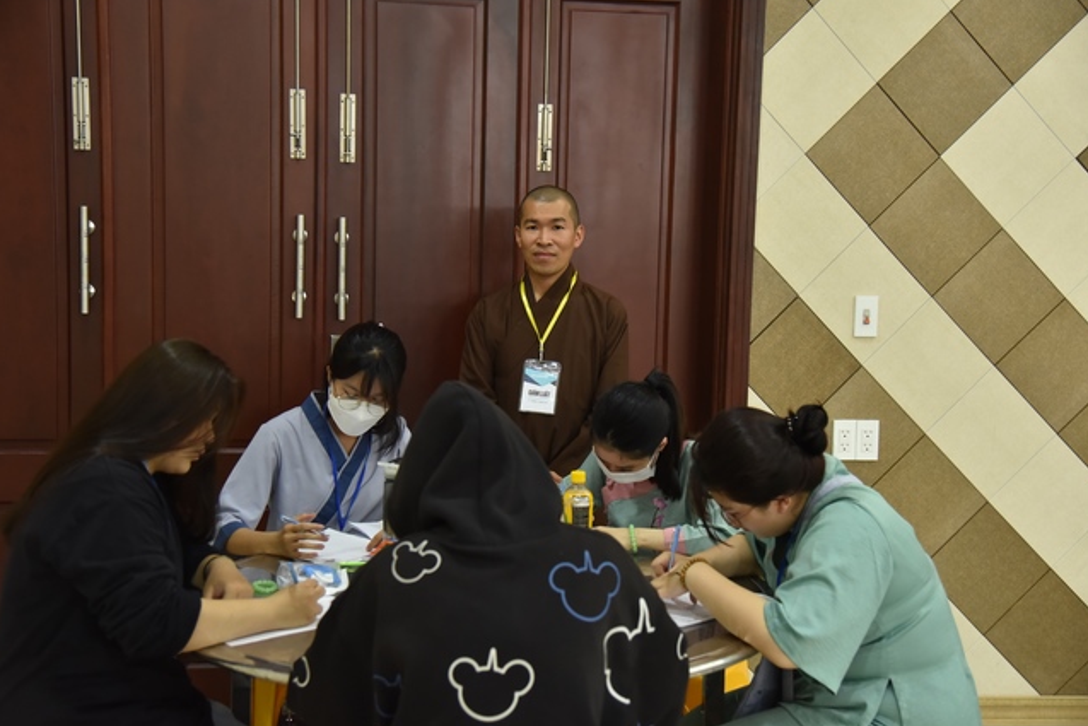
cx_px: 547
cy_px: 366
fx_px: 1481
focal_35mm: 49
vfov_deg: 27.5
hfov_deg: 40.3
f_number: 4
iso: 2500
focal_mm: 48
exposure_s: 1/125
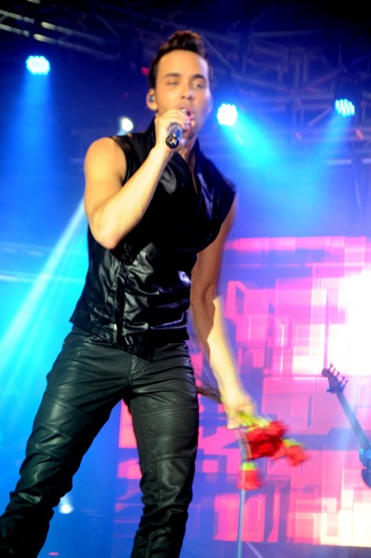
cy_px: 279
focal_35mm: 112
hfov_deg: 12.2
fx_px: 1742
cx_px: 186
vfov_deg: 18.2
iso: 640
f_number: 5
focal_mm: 75
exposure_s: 1/60
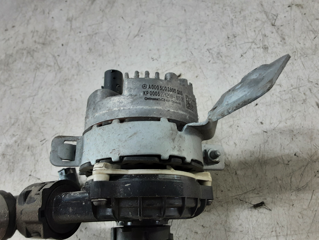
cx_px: 160
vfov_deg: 51.4
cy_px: 120
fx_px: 249
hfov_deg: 65.3
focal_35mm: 27
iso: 80
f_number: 1.9
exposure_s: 1/50
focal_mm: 2.91
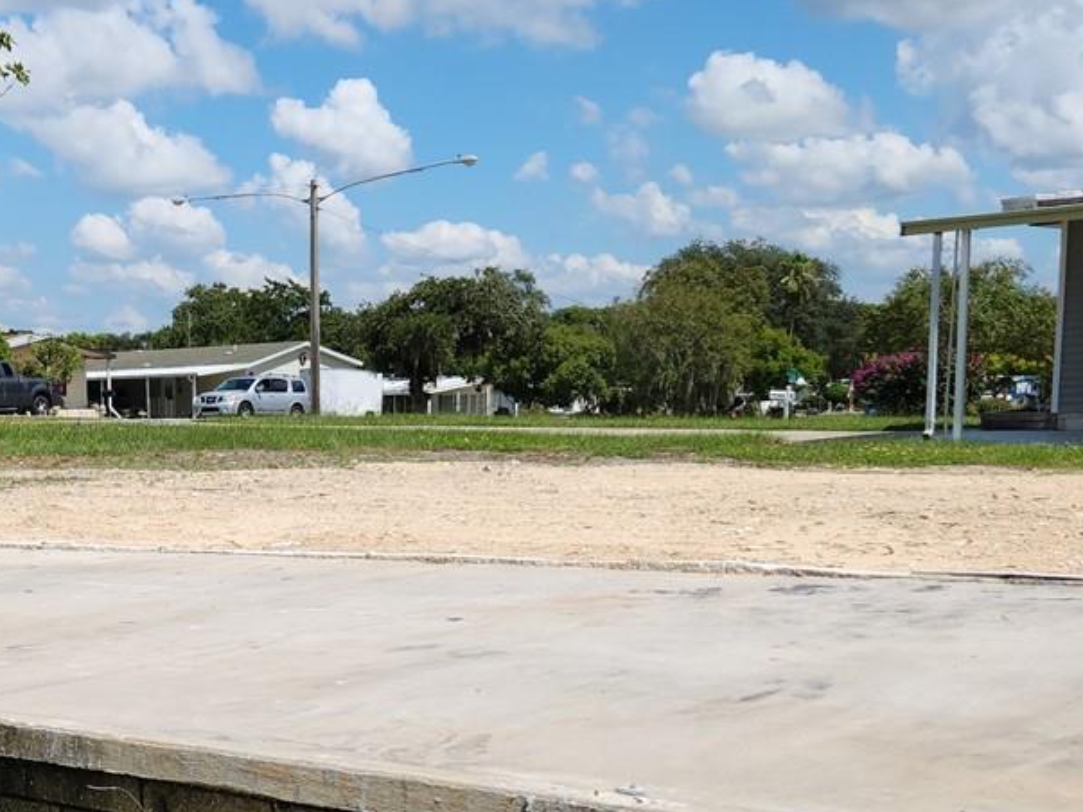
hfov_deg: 30.2
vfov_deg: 23.3
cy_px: 742
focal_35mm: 61
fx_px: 1908
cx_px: 90
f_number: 1.8
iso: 20
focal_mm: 5.4
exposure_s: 1/2359
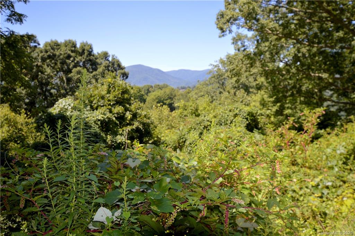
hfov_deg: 62.0
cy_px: 118
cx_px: 178
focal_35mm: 30
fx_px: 295
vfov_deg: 43.5
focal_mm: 20
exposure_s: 1/200
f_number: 5
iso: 100
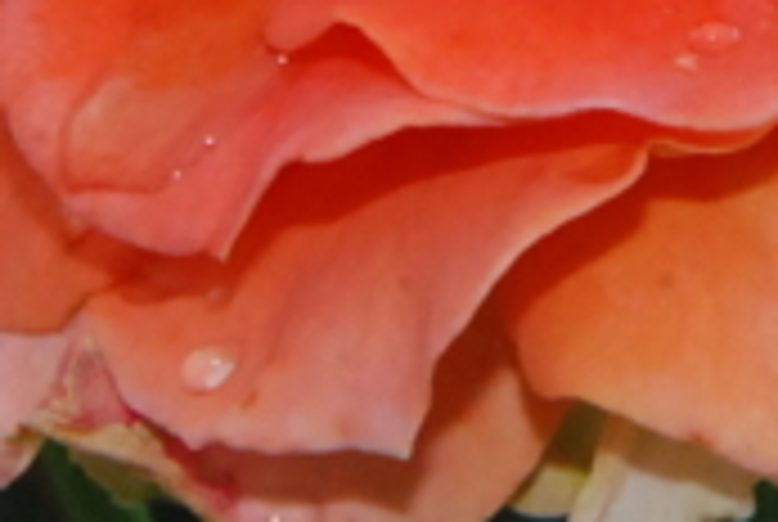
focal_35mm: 1317
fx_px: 28510
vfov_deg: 1.0
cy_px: -333
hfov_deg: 1.6
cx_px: 607
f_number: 25
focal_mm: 190
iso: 1600
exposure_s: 1/200
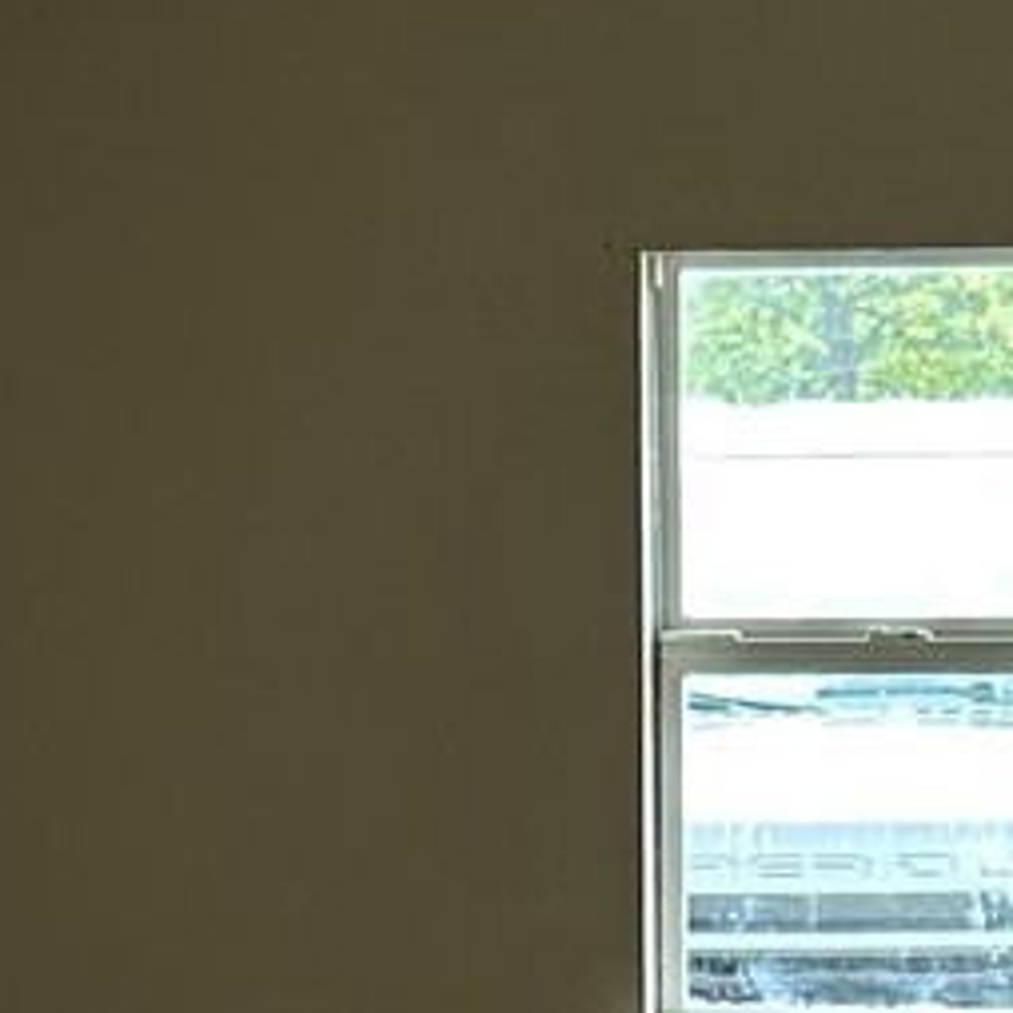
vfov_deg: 9.6
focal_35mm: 174
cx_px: 726
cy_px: 1807
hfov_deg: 10.0
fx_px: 5761
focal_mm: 5.7
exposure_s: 1/60
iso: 100
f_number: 1.5
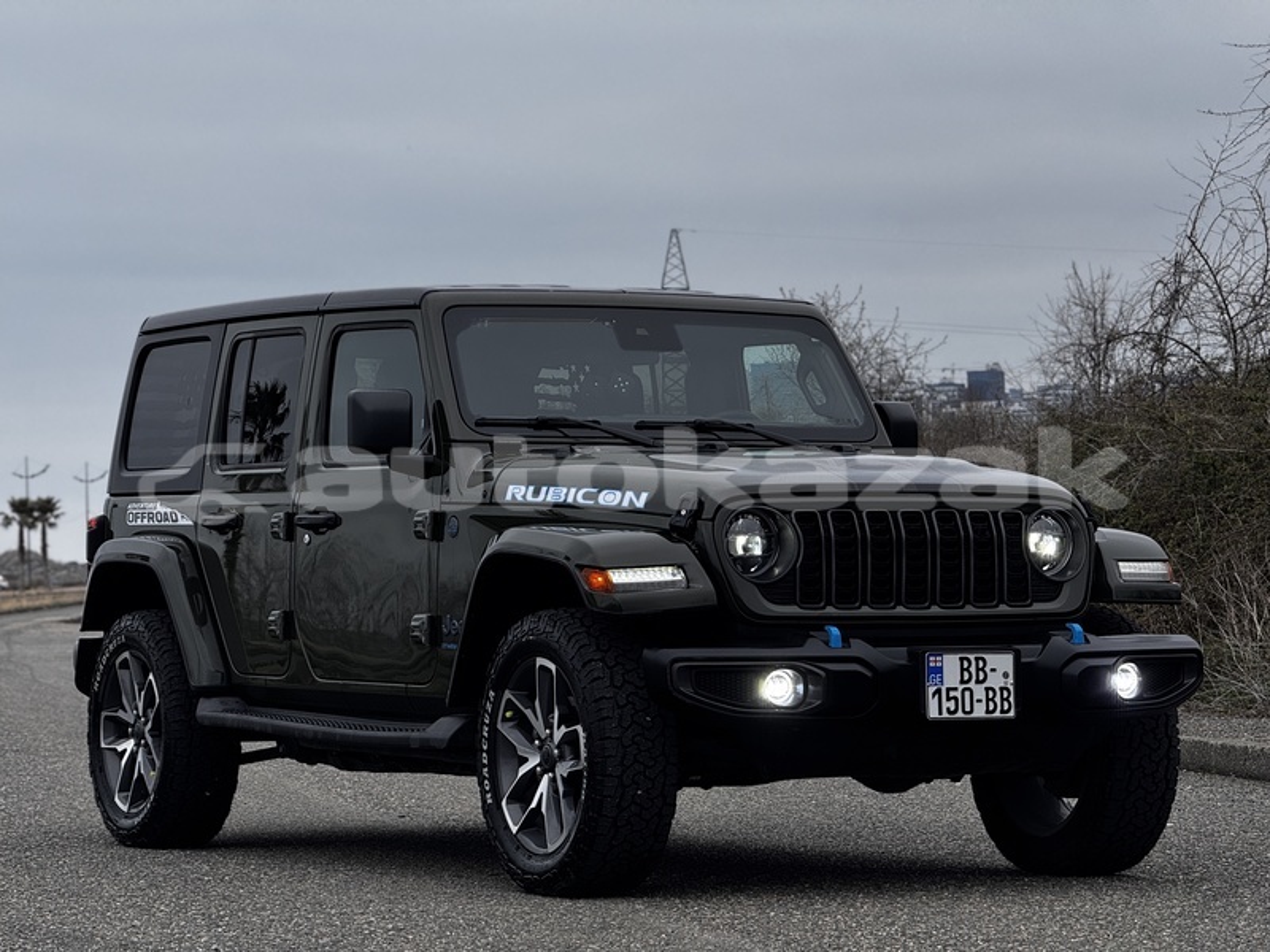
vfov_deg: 12.3
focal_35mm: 120
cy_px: 476
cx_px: 635
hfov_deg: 16.4
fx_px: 4403
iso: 50
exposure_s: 1/341
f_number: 2.8
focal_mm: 15.66
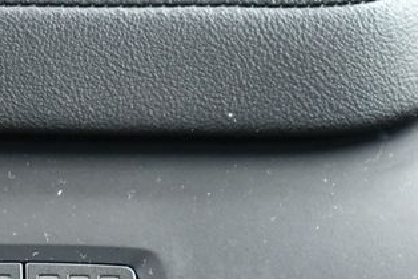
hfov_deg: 9.6
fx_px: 2464
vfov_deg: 6.5
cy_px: 254
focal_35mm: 212
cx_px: 35
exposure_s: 1/125
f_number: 5.6
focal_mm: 52
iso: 2500
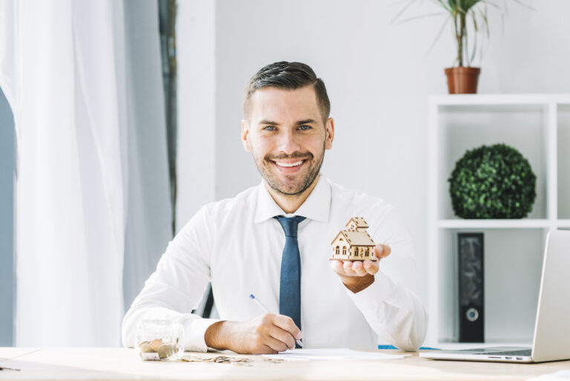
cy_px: 190
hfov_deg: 19.4
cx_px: 285
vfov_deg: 13.1
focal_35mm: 105
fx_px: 1663
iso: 250
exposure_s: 1/125
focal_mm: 105
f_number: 5.6
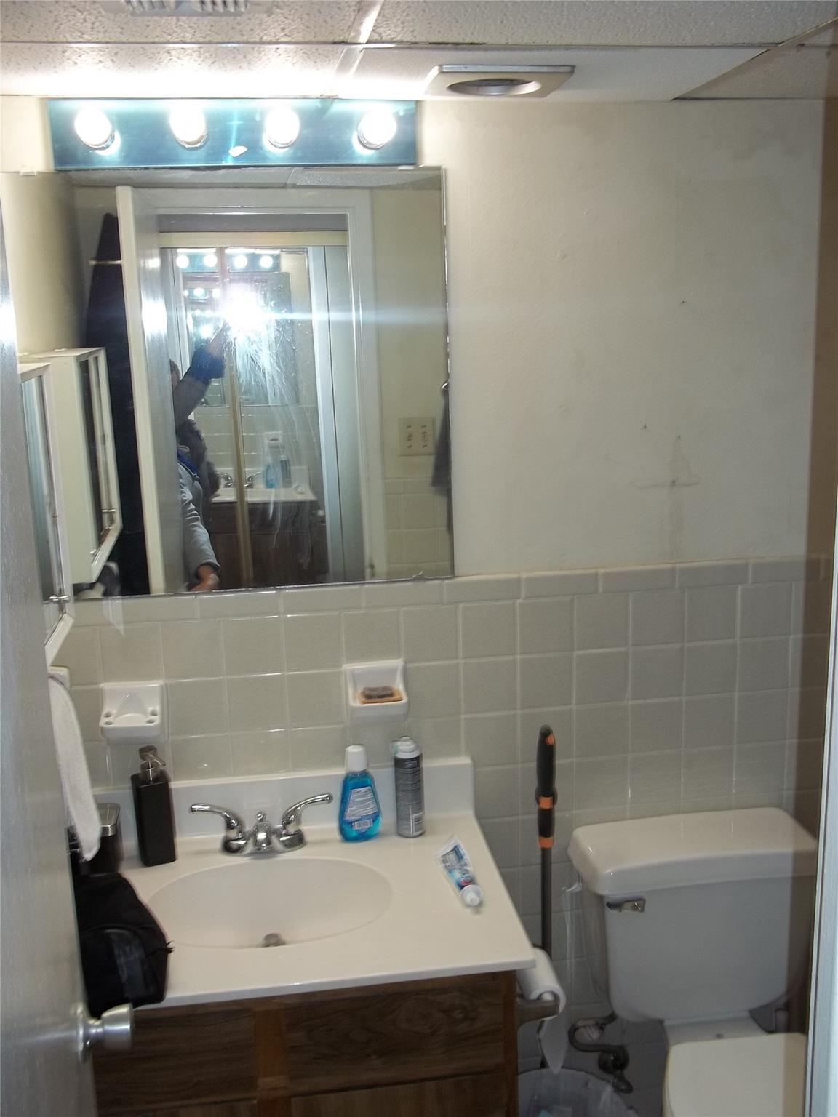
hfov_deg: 39.7
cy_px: 558
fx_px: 1162
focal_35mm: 36
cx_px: 419
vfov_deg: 51.4
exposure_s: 1/30
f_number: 3.1
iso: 64
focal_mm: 6.5
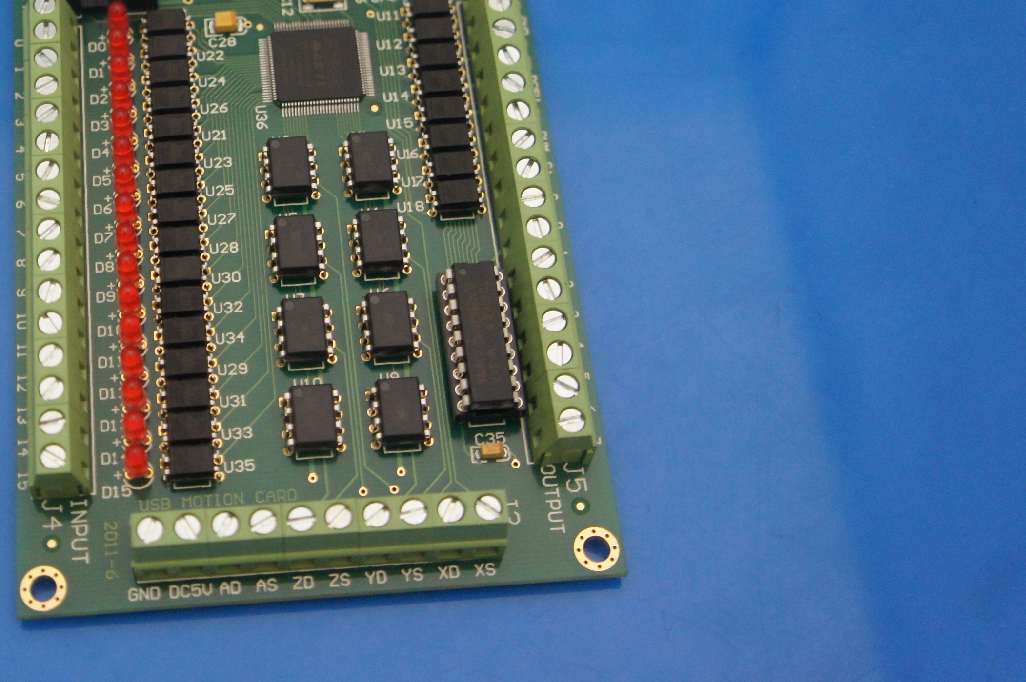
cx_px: 244
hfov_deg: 31.8
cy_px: 195
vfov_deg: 21.7
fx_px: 1766
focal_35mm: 62
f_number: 4
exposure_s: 1/6
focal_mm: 26
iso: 1600
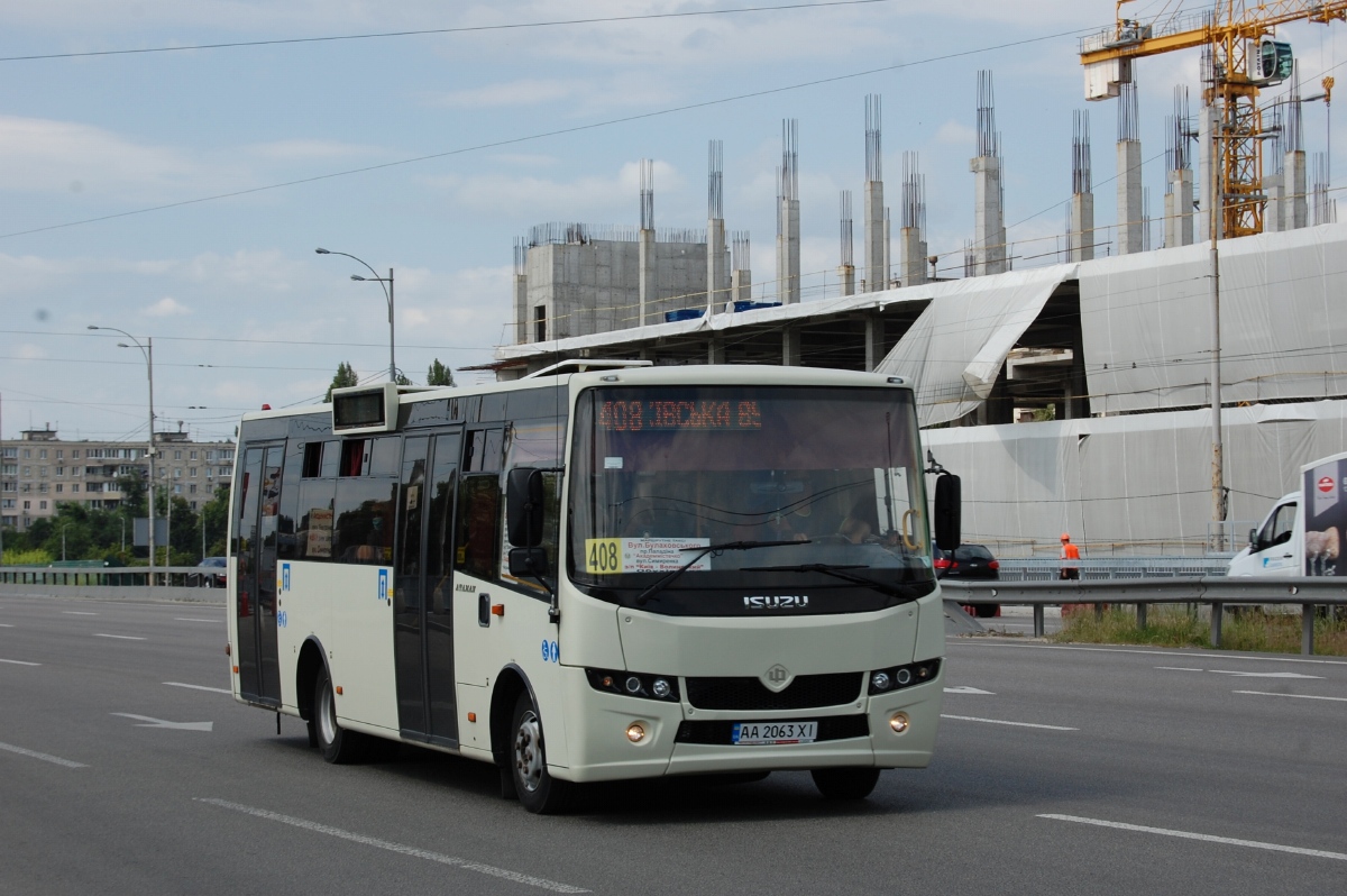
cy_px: 448
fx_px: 3084
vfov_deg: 16.5
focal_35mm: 82
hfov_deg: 24.6
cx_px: 674
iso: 200
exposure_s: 1/400
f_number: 10
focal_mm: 55
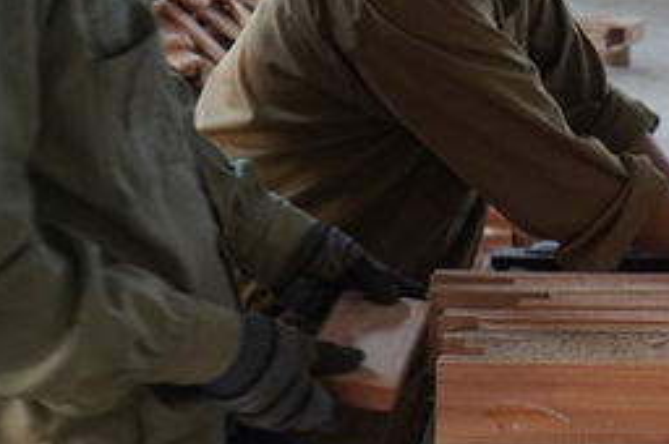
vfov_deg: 15.3
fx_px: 1601
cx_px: 740
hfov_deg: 22.3
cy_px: -60
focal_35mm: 86
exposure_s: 1/40
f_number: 4
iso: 400
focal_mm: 23
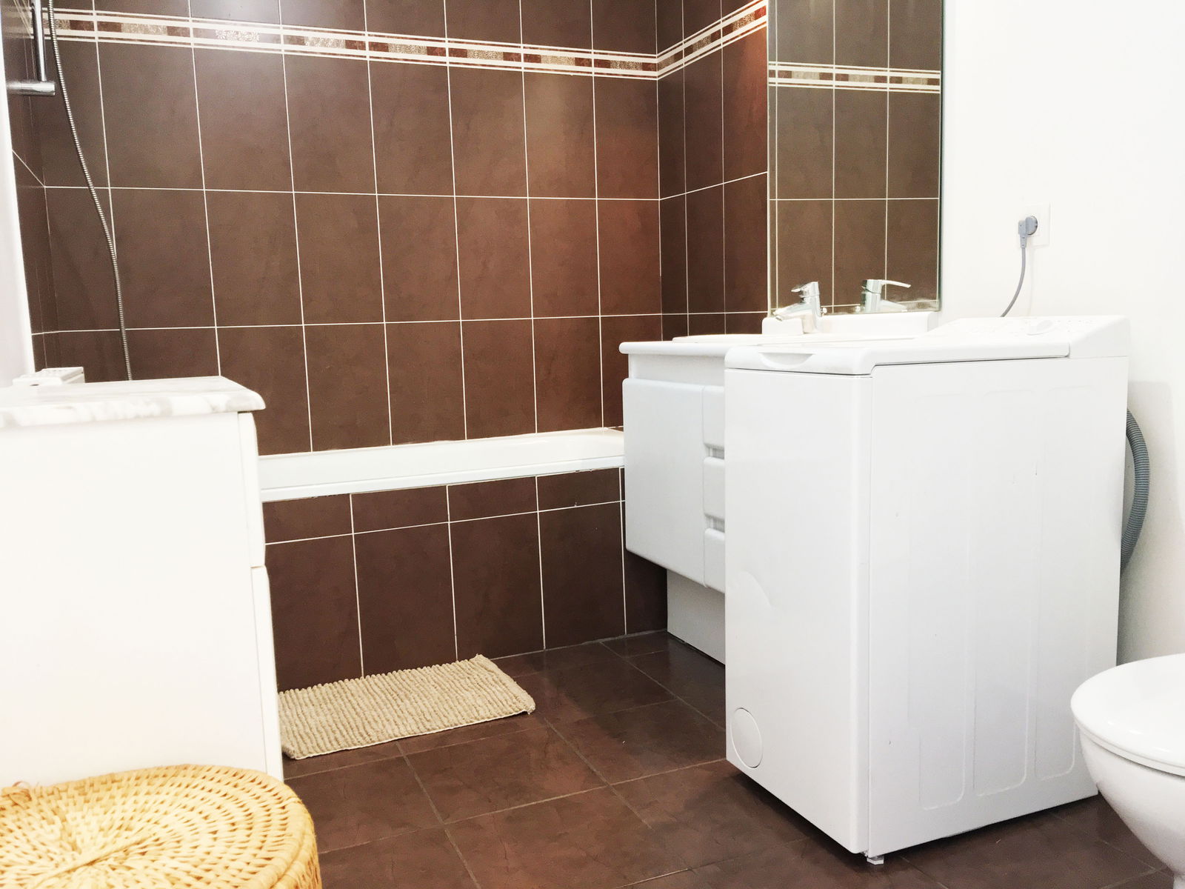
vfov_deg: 48.2
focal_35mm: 29
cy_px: 444
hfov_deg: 61.7
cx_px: 592
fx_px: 993
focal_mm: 4.15
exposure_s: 1/33
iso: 125
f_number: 2.2
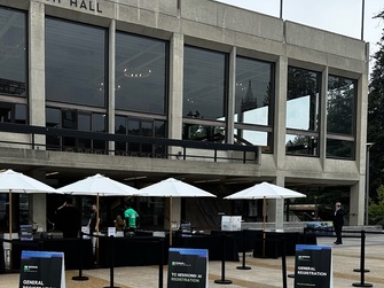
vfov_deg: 32.4
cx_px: 118
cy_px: 240
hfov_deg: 43.1
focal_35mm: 43
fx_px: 477
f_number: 1.78
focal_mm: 6.86
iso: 80
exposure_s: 1/419
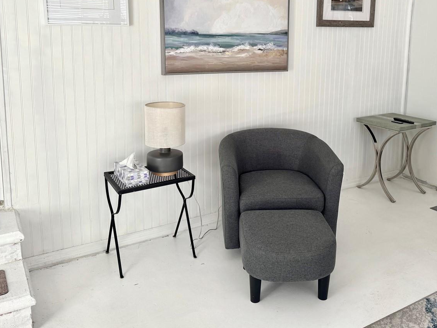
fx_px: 429
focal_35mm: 34
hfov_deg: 53.7
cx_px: 257
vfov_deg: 41.3
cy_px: 110
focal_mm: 6.76
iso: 64
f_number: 1.78
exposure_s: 1/238
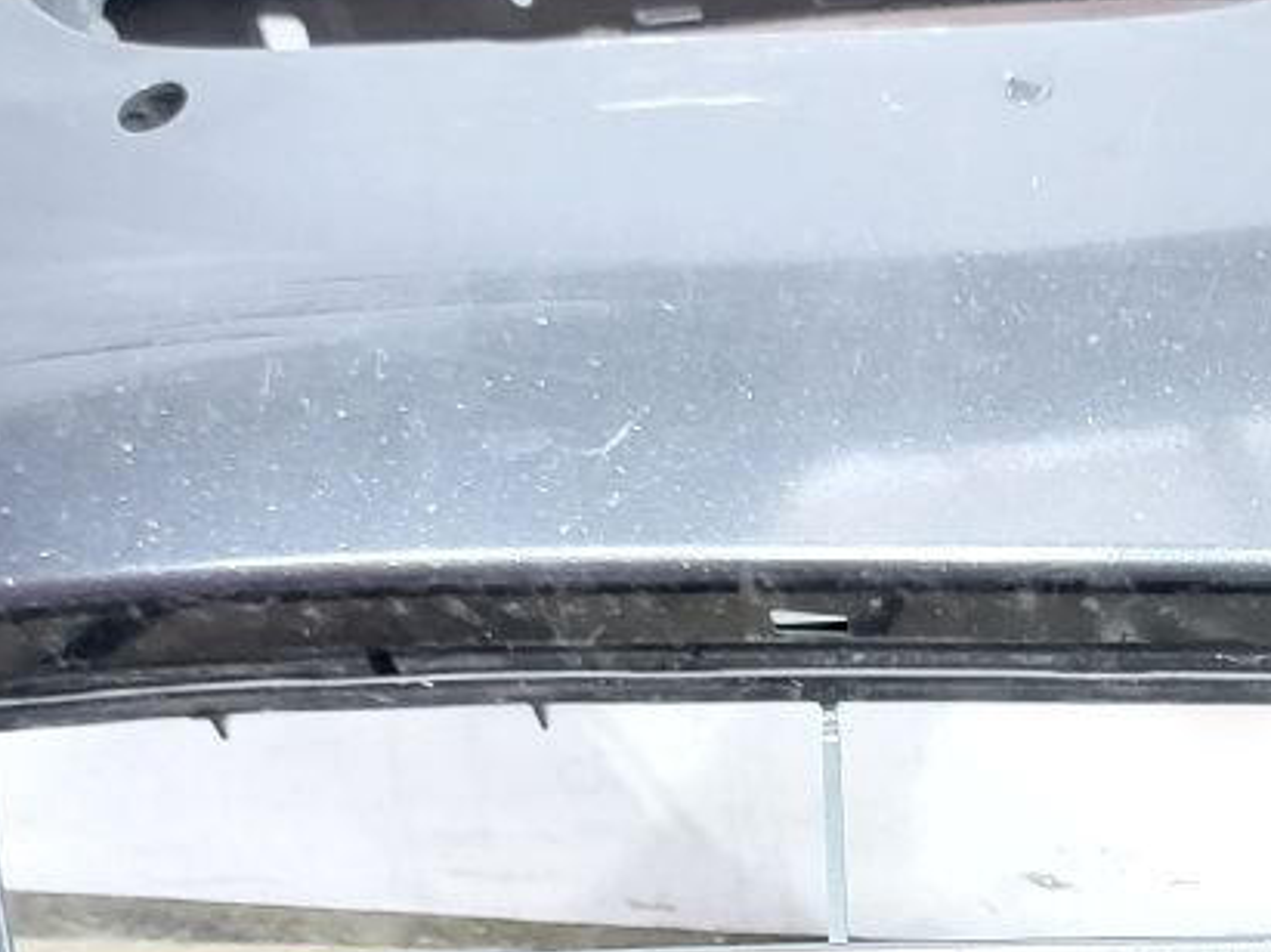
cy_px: 1116
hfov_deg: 22.8
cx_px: 1390
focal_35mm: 81
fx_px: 2973
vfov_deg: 17.4
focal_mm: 5.23
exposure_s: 1/20
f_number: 1.8
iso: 800
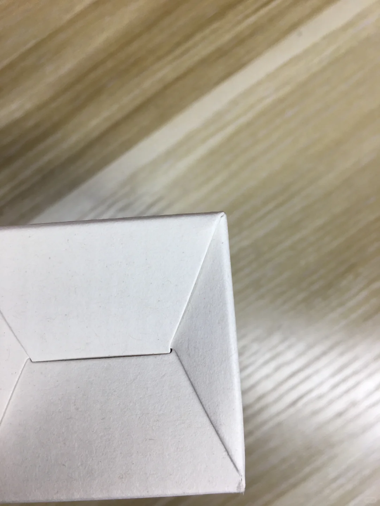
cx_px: 190
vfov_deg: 61.7
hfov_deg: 48.2
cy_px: 253
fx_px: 424
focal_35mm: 29
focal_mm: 4.15
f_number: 2.2
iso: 32
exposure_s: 1/100
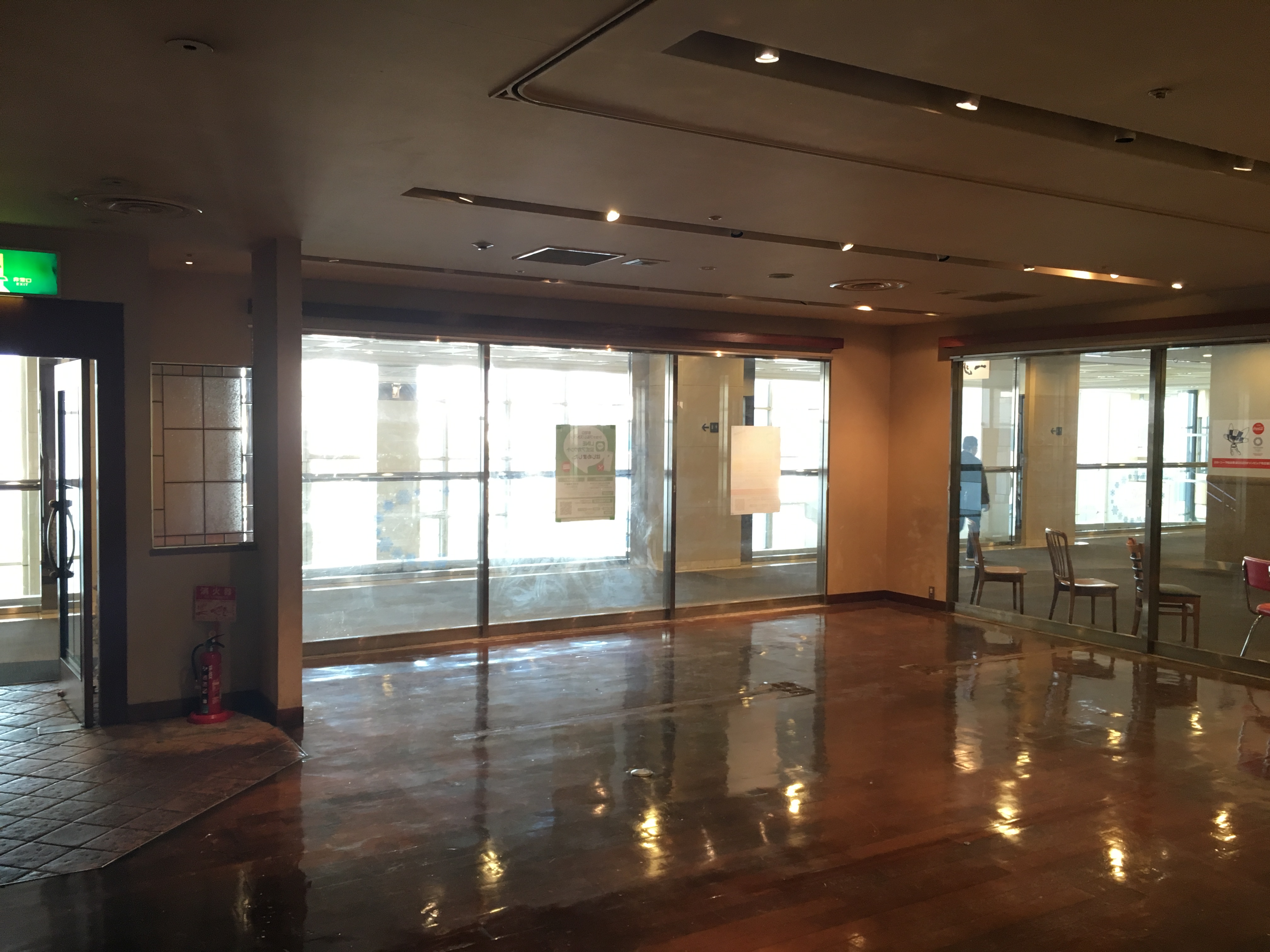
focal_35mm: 29
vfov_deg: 48.2
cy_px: 476
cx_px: 635
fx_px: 1064
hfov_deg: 61.7
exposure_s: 1/30
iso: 80
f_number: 2.2
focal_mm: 4.15
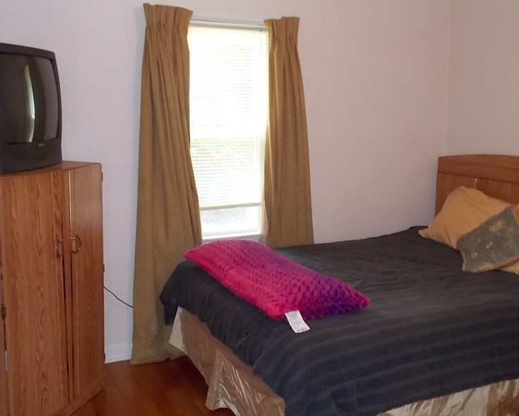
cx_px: 282
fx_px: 599
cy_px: 174
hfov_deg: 46.8
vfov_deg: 38.1
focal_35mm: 39
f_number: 3.3
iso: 250
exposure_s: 1/25
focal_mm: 4.1
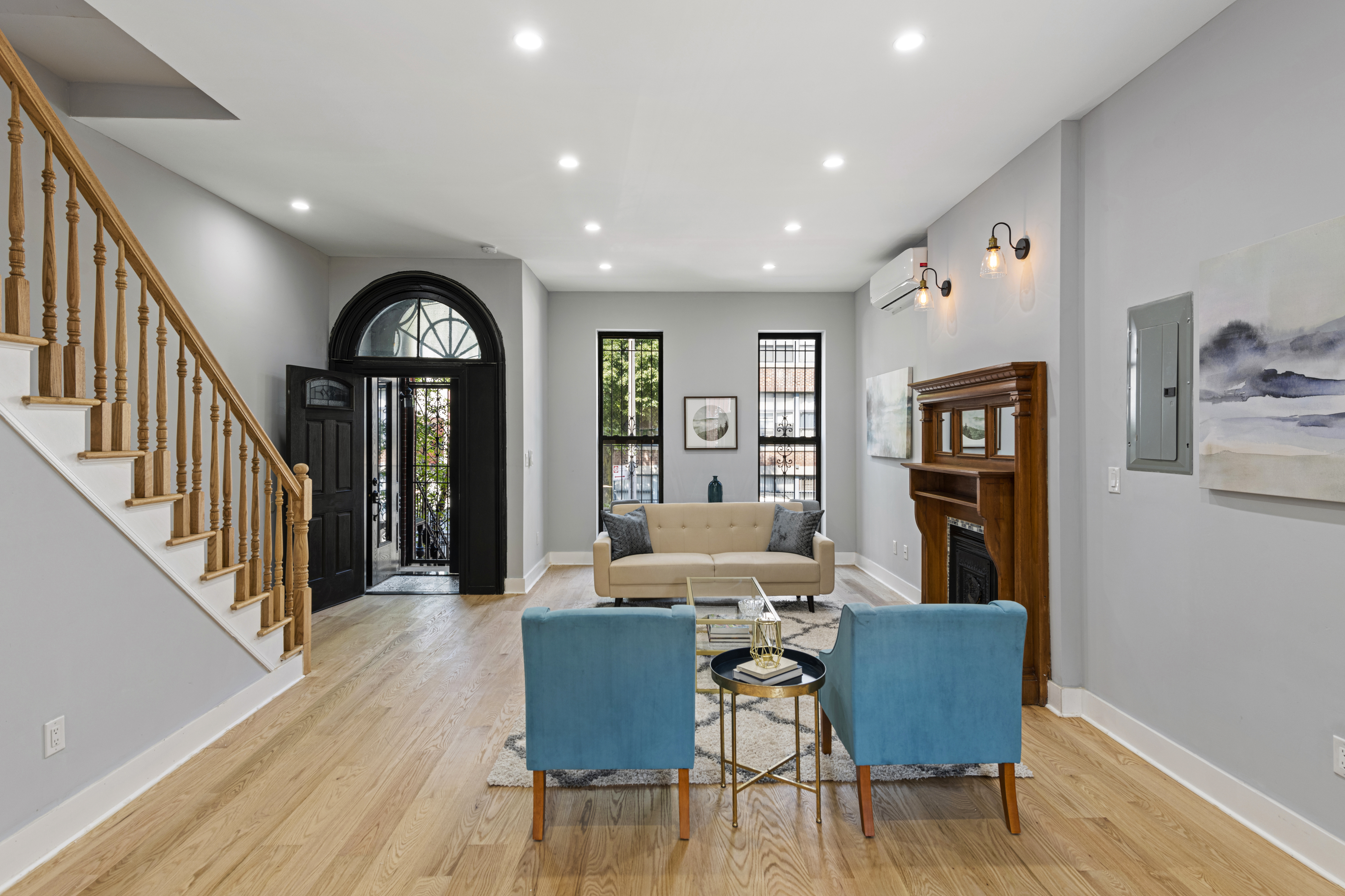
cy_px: 448
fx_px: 672
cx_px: 640
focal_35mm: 18
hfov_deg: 89.9
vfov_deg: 67.4
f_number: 8
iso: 200
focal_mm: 17
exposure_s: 1/4
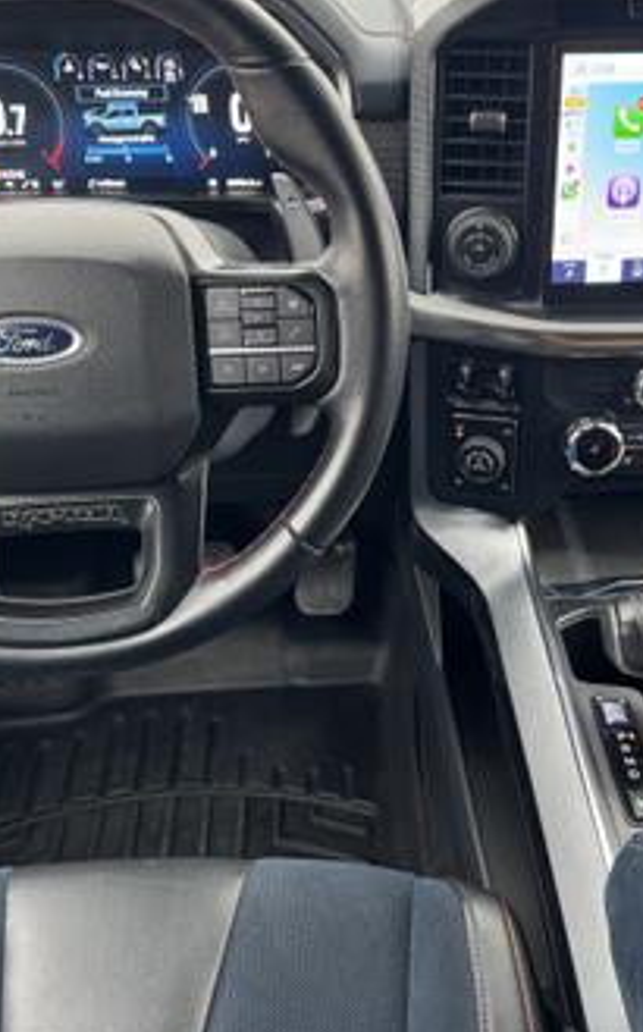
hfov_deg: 32.5
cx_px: 401
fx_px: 1096
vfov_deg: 50.4
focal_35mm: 39
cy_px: 486
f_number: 1.78
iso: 200
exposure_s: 1/68
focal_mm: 6.76
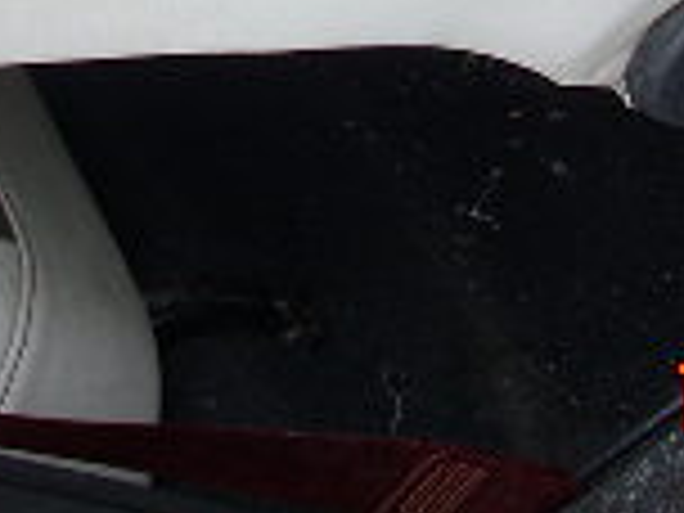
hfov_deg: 12.6
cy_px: -454
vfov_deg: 9.0
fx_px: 3083
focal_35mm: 156
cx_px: 144
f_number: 2.8
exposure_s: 1/125
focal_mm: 6.2
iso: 64
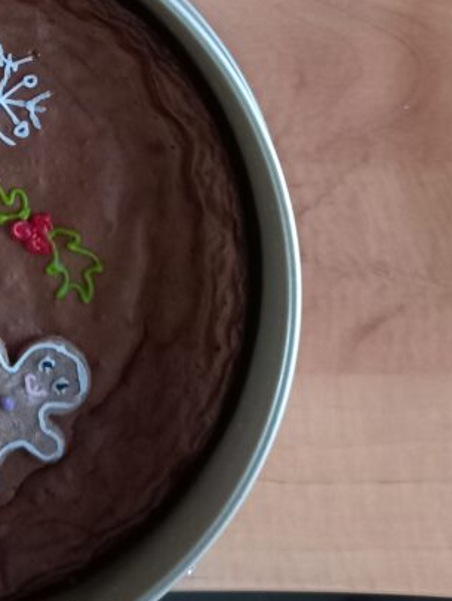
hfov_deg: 22.1
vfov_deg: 28.4
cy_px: -30
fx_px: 1096
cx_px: -41
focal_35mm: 63
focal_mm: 4.6
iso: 400
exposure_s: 1/24
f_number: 2
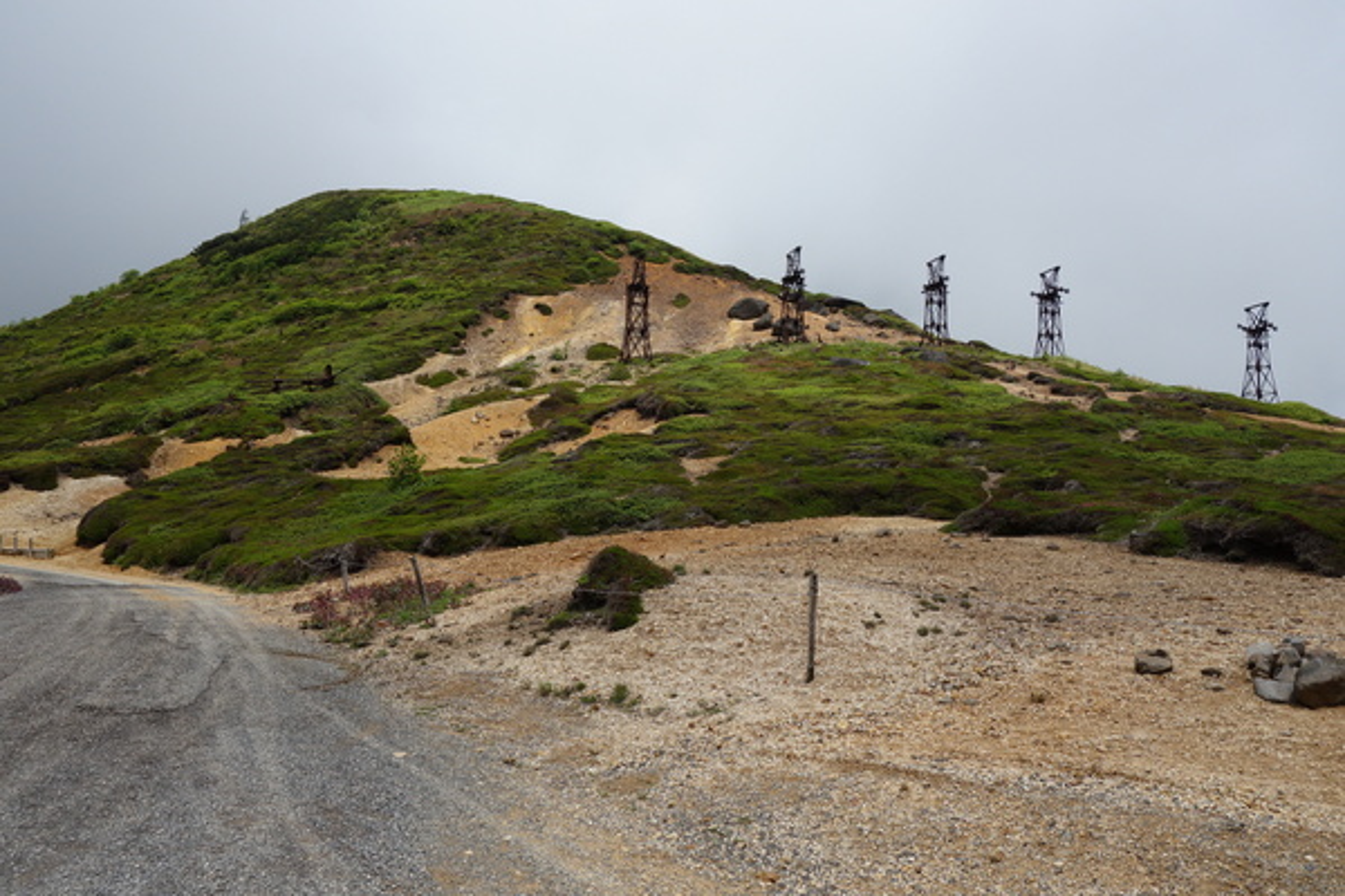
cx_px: 672
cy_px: 448
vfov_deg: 46.4
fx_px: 1046
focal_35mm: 28
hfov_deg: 65.5
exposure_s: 1/800
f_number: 6.3
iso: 125
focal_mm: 10.4
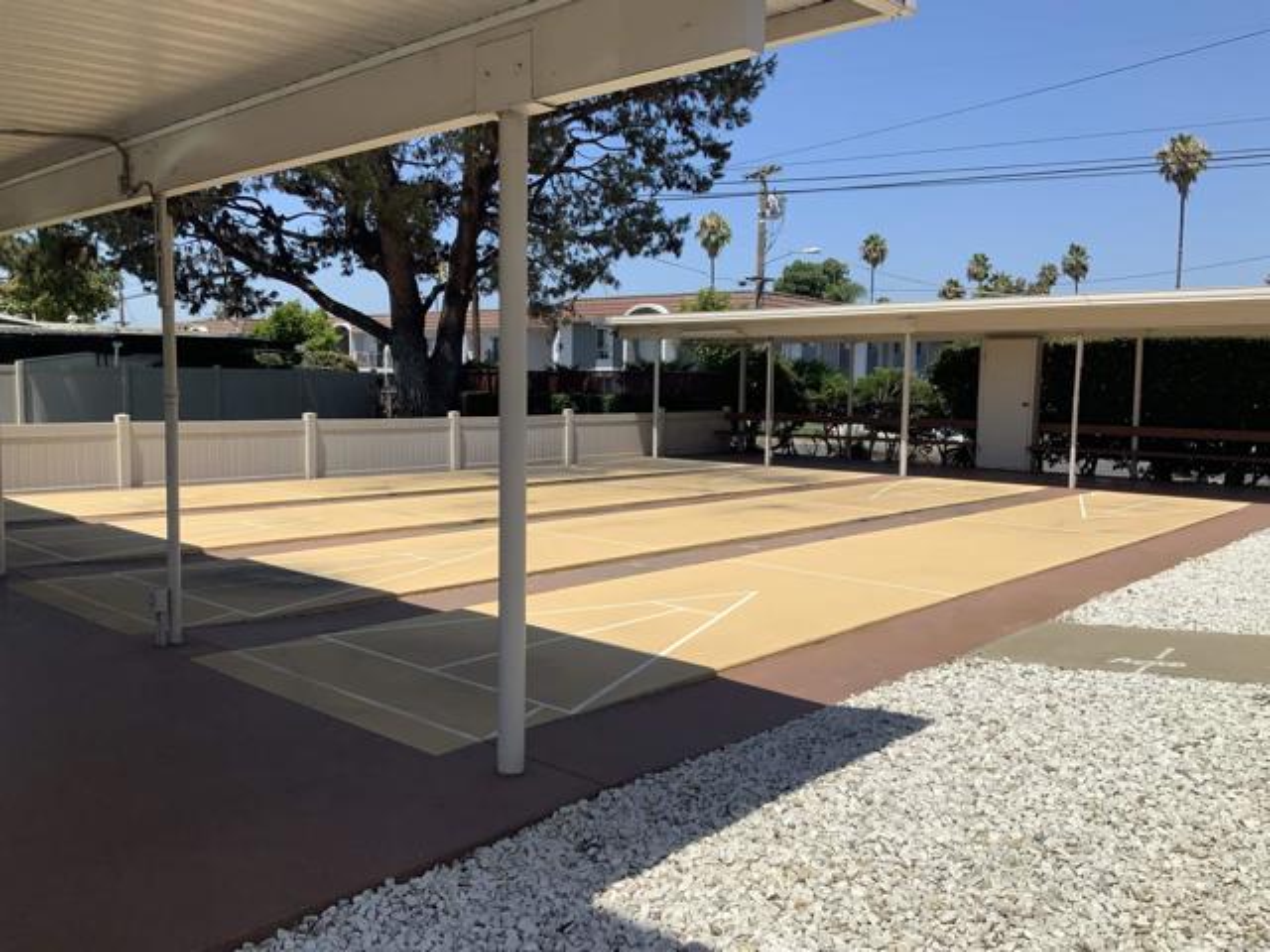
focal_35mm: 29
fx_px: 1064
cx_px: 635
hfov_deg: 61.7
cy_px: 476
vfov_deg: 48.2
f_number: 1.8
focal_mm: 3
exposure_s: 1/2959
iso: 20
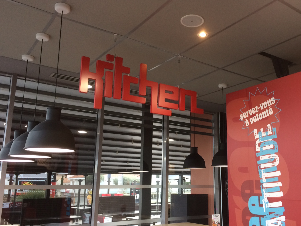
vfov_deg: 40.7
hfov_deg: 52.2
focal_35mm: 35
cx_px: 181
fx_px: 304
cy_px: 121
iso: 50
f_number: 2.2
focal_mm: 4.15
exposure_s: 1/33
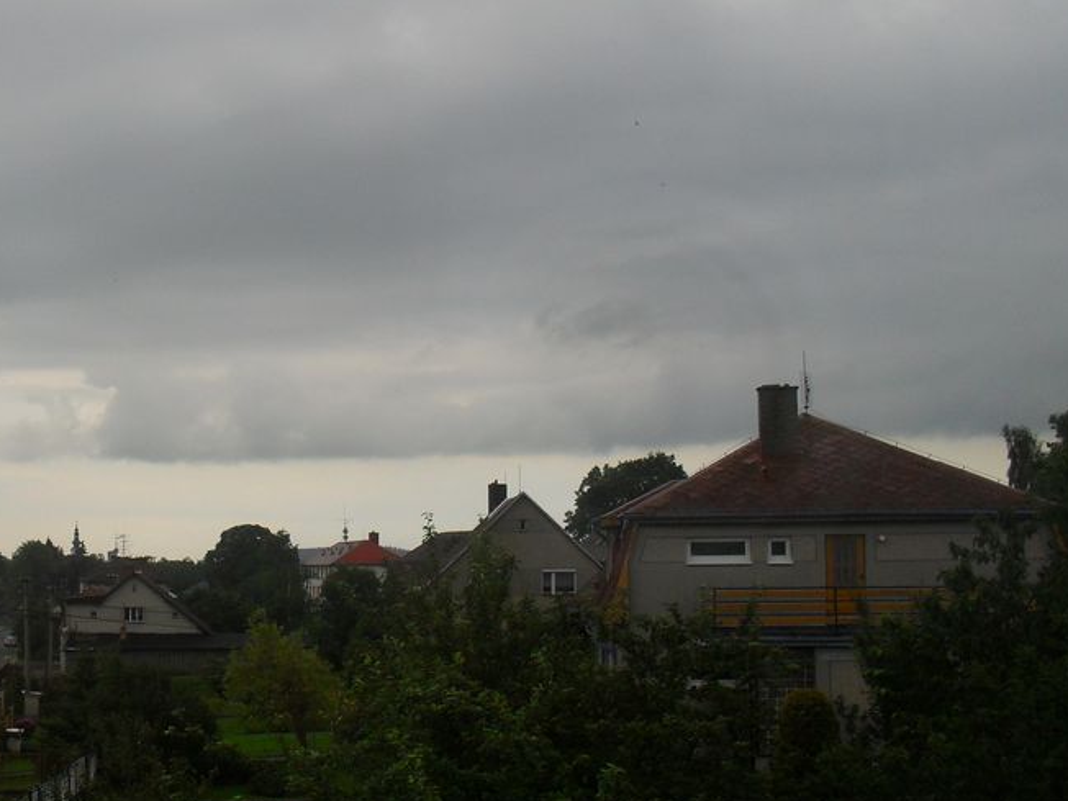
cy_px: 351
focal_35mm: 55
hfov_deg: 34.3
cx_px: 277
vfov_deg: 26.5
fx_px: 1697
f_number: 3.2
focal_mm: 6.3
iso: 100
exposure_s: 1/125
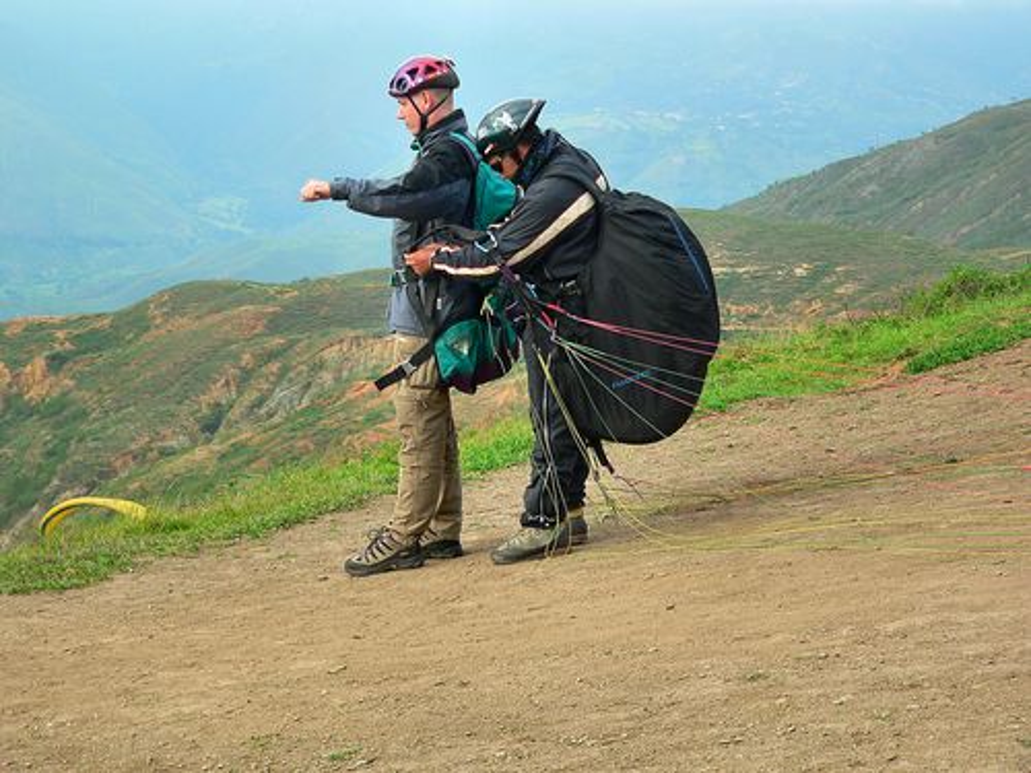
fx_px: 2978
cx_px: 516
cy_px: 386
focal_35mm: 100
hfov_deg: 19.6
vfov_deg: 14.8
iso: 80
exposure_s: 1/100
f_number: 3.3
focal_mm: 16.6
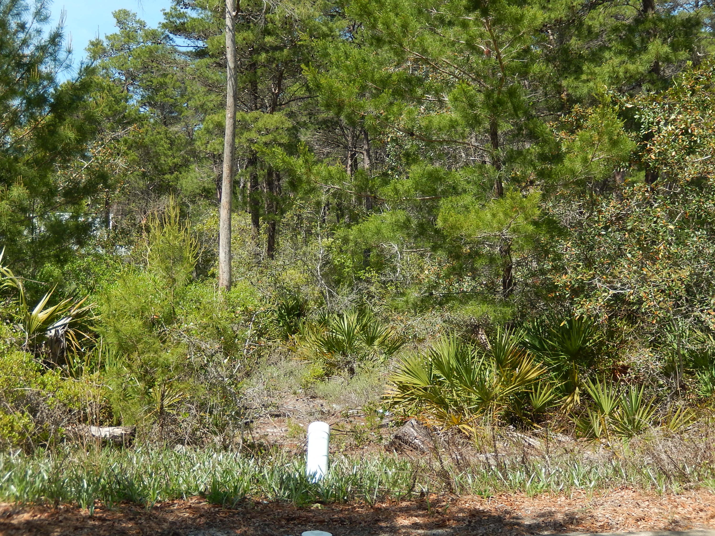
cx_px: 358
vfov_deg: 28.6
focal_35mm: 51
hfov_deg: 37.5
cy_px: 268
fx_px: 1053
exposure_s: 1/400
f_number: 4.5
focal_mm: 9.2
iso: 125
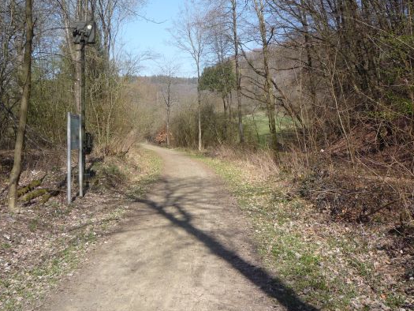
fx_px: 467
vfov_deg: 36.7
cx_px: 191
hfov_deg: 47.8
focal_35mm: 39
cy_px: 124
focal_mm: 5.2
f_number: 4
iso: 100
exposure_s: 1/500
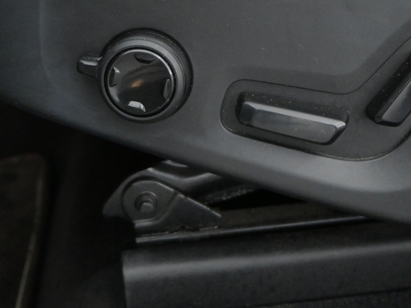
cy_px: 18
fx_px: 902
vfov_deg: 19.0
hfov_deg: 25.5
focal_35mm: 76
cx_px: 285
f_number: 4.2
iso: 4000
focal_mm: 24
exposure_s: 1/40
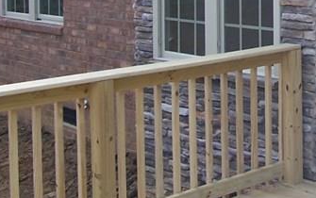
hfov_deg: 16.5
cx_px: 338
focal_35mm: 123
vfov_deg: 10.4
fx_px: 1060
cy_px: -70
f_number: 2.8
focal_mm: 6.3
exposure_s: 1/60
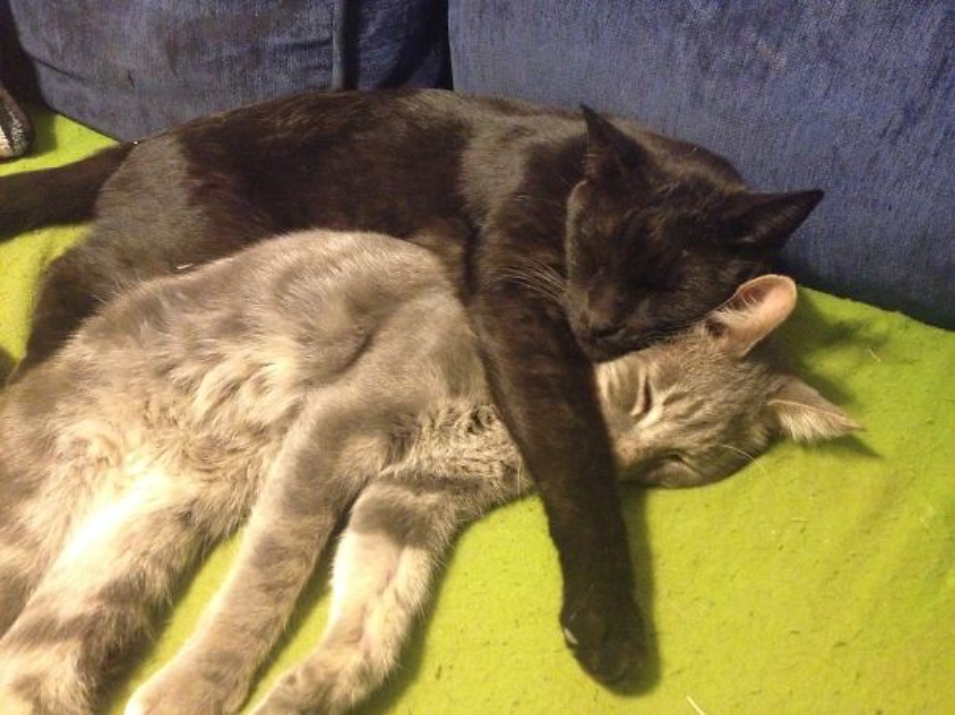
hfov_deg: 52.7
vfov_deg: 40.7
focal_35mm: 35
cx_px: 478
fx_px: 965
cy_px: 358
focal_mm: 4.28
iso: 640
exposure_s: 1/15
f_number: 2.4
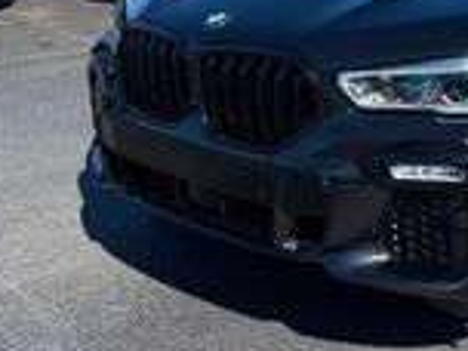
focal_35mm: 63
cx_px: 496
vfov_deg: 21.6
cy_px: -74
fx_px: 852
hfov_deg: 28.3
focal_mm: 6.76
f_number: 1.78
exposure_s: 1/4405
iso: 80
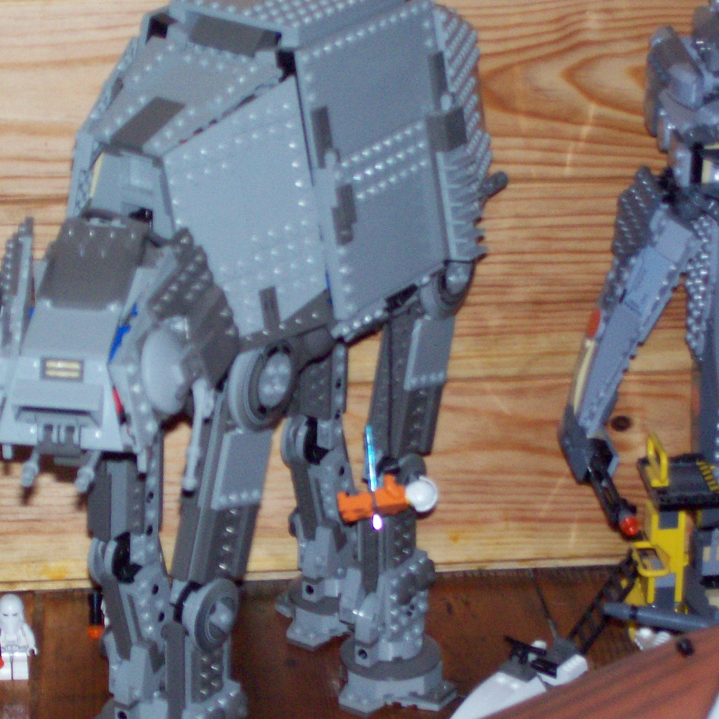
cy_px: 412
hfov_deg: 14.4
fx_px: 2843
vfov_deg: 14.4
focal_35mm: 121
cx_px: 279
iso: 140
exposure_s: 1/109
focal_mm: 14.3
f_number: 4.3
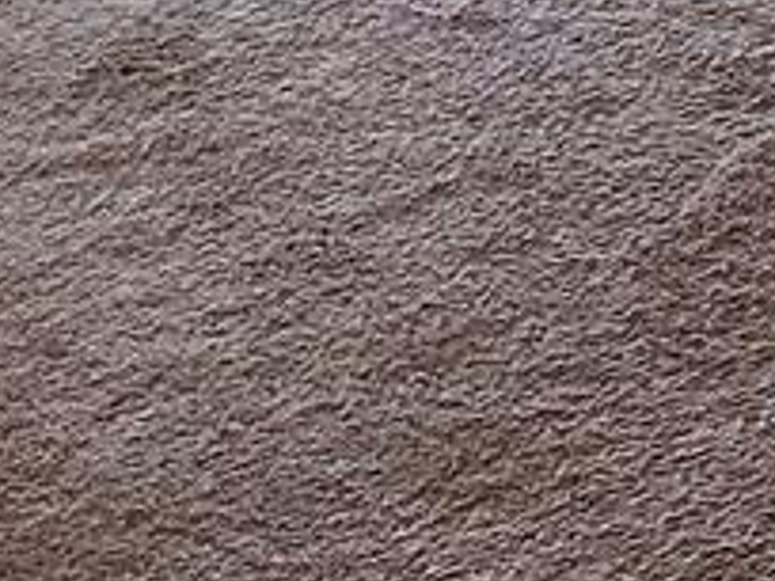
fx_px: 4567
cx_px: 1227
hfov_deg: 9.4
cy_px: -1299
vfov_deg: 6.5
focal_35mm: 204
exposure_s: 1/120
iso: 64
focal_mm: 4.25
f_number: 1.8
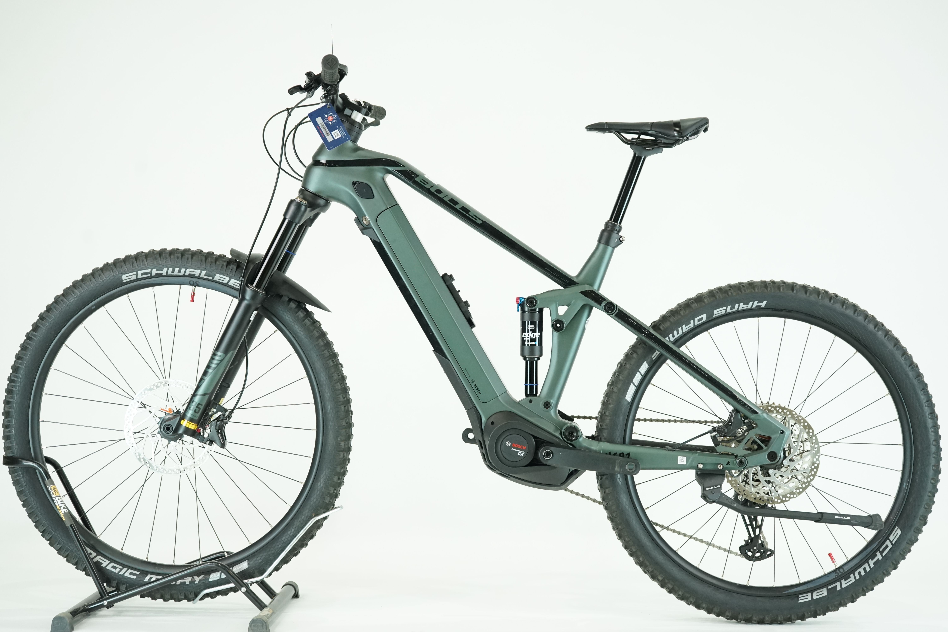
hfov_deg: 36.2
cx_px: 474
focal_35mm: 55
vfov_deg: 24.6
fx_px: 1448
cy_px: 316
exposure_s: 1/200
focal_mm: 55
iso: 2000
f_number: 5
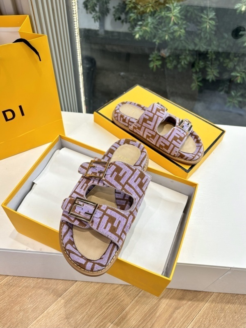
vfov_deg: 67.3
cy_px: 164
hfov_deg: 53.1
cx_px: 123
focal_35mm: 26
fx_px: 246
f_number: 1.6
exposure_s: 1/261
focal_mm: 5.96
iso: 40
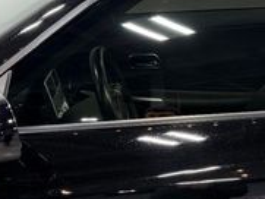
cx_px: 171
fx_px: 651
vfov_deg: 17.1
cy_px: 186
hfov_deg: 22.9
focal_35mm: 85
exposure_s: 1/120
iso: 125
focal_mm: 6.76
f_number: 1.78
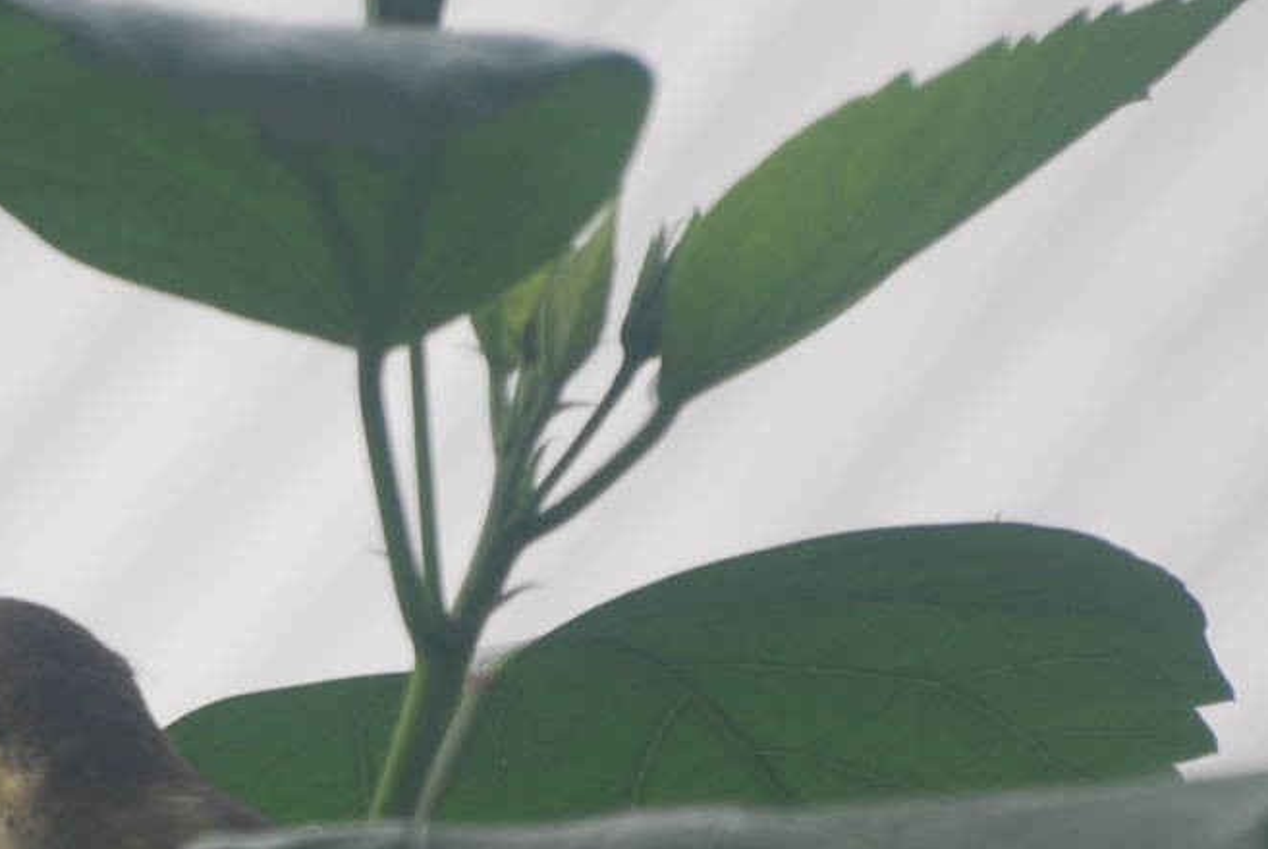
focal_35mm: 986
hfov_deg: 2.1
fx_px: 34775
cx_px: 106
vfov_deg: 1.4
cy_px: 833
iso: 250
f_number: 5.6
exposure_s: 1/500
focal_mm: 270
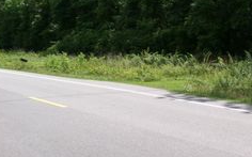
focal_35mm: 54
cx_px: 254
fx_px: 371
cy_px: 42
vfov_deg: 23.7
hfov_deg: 34.1
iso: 100
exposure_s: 1/640
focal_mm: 4.3
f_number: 3.7
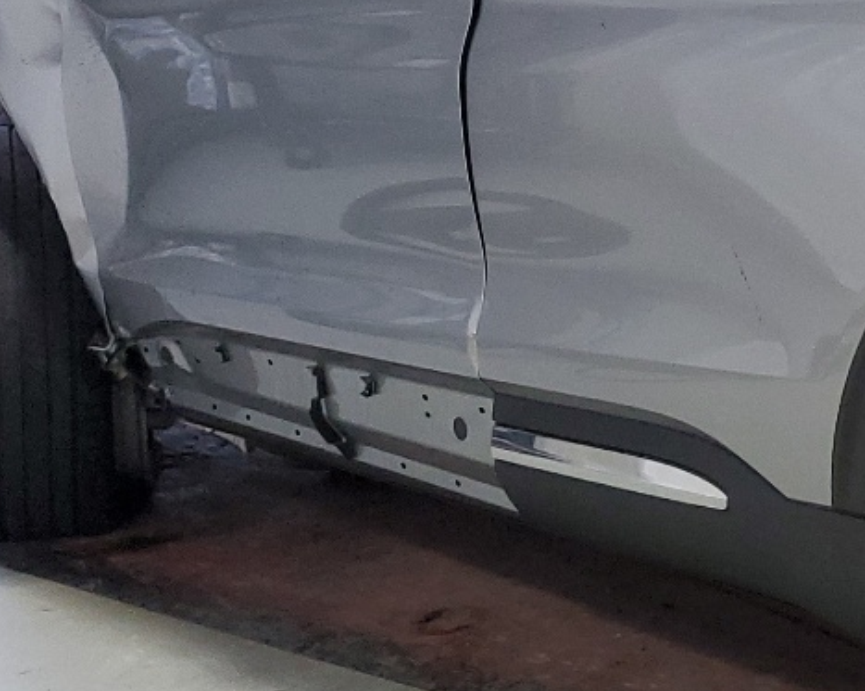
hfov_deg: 19.2
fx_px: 2226
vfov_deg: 17.6
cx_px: 1304
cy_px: 245
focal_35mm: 87
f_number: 1.5
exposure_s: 1/60.2
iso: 107
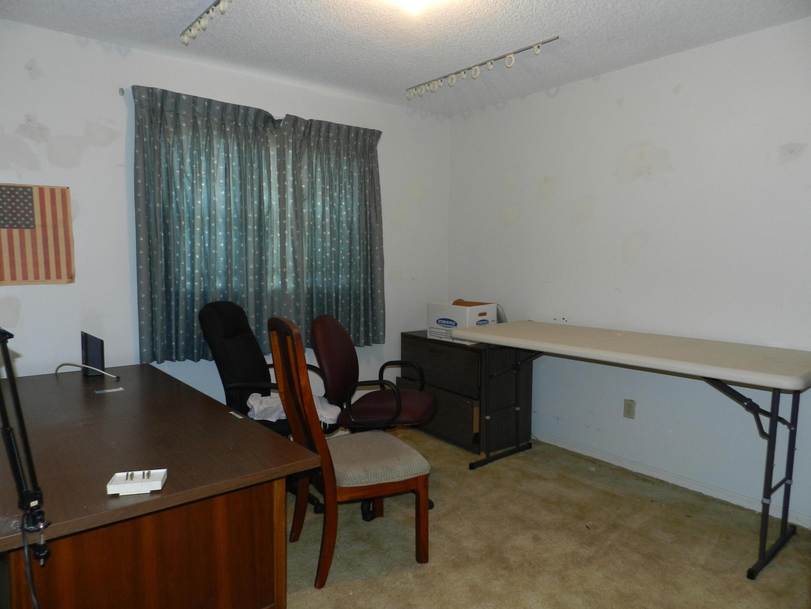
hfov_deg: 73.9
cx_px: 406
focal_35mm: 23
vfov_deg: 58.9
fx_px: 539
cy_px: 304
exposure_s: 1/30
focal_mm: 4
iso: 200
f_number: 3.4
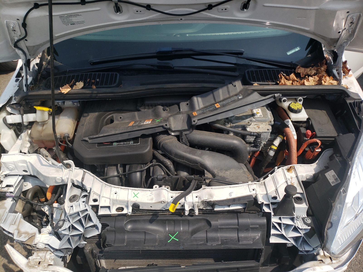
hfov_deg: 67.3
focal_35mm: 26
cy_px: 136
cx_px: 182
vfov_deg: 53.1
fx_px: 273
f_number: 1.5
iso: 50
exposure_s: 1/2500
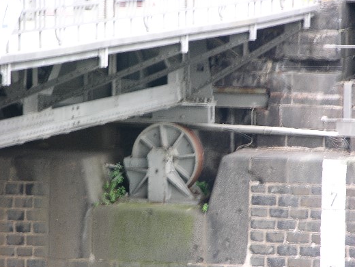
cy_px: 141
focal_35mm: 316
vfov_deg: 4.7
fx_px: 3241
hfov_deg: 6.3
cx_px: 178
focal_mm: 71.2
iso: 50
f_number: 4.2
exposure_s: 1/9.6
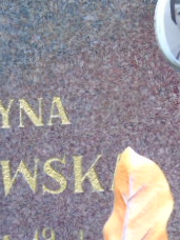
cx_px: -73
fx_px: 3155
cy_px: 176
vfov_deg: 4.4
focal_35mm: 455
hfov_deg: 3.3
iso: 400
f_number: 4.9
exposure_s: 1/60
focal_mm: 29
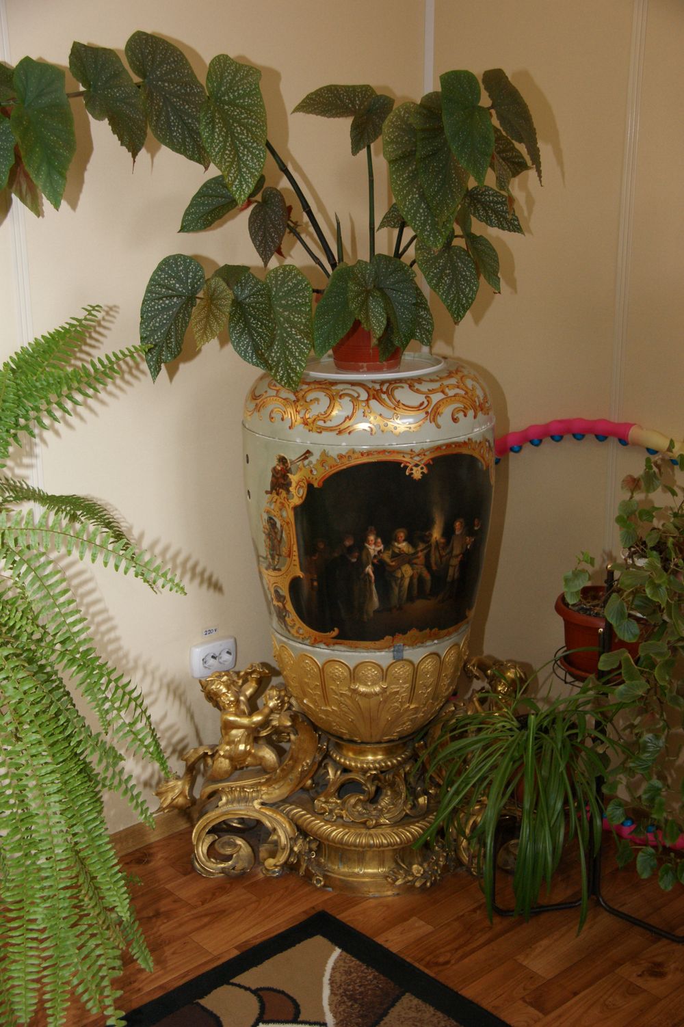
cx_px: 342
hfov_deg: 29.8
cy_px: 514
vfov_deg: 43.6
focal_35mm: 45
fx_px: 1284
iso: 400
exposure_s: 1/60
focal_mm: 30
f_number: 5.6
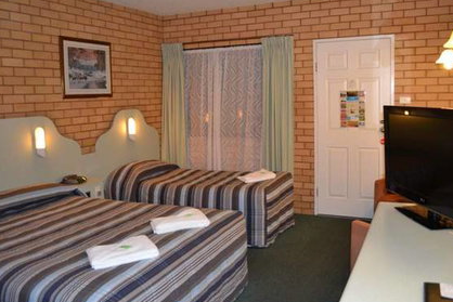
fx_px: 390
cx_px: 234
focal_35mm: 31
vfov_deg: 42.3
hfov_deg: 60.3
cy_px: 136
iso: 1100
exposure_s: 1/60
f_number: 3.5
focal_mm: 18
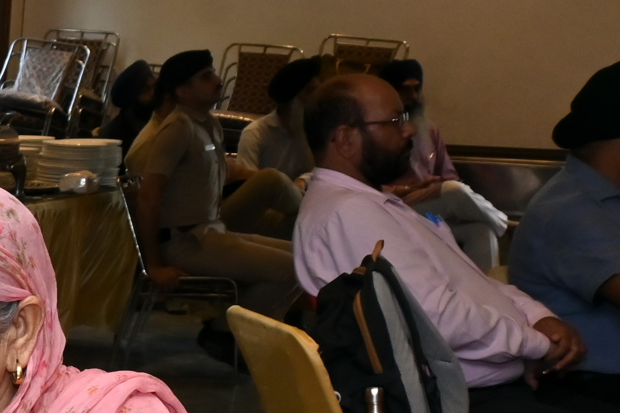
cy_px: 477
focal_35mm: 123
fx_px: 2117
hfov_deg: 14.4
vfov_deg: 11.0
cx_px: -552
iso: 640
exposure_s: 1/160
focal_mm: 21
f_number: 8
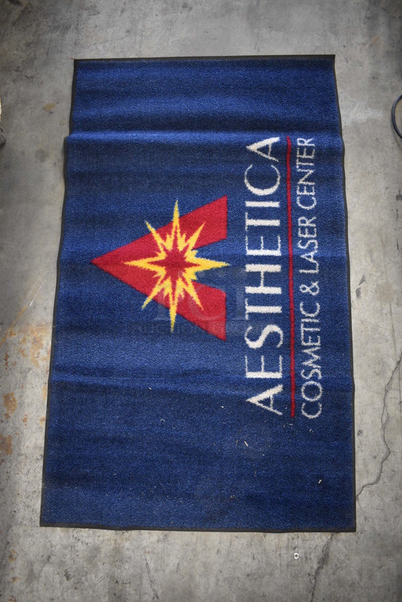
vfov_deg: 67.3
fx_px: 452
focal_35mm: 27
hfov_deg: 48.0
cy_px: 301
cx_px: 201
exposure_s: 1/125
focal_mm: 18
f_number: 3.5
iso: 2500
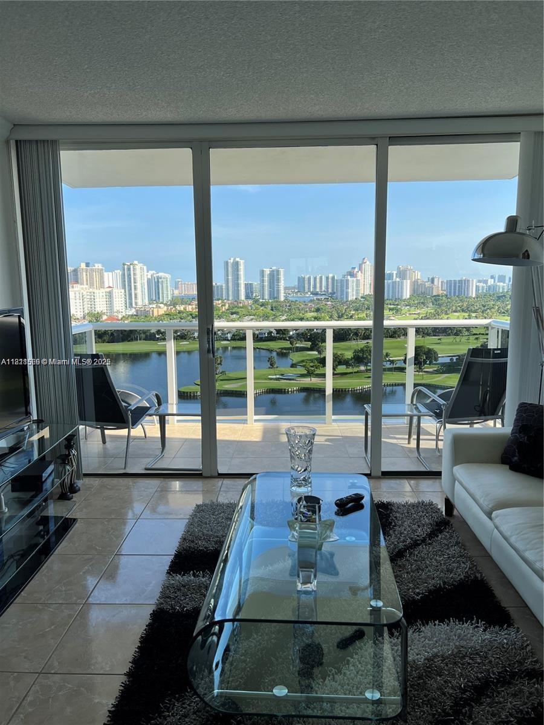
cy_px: 362
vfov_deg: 67.3
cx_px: 272
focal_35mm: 26
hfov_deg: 53.1
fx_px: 545
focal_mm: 5.7
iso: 50
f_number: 1.5
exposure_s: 1/1531
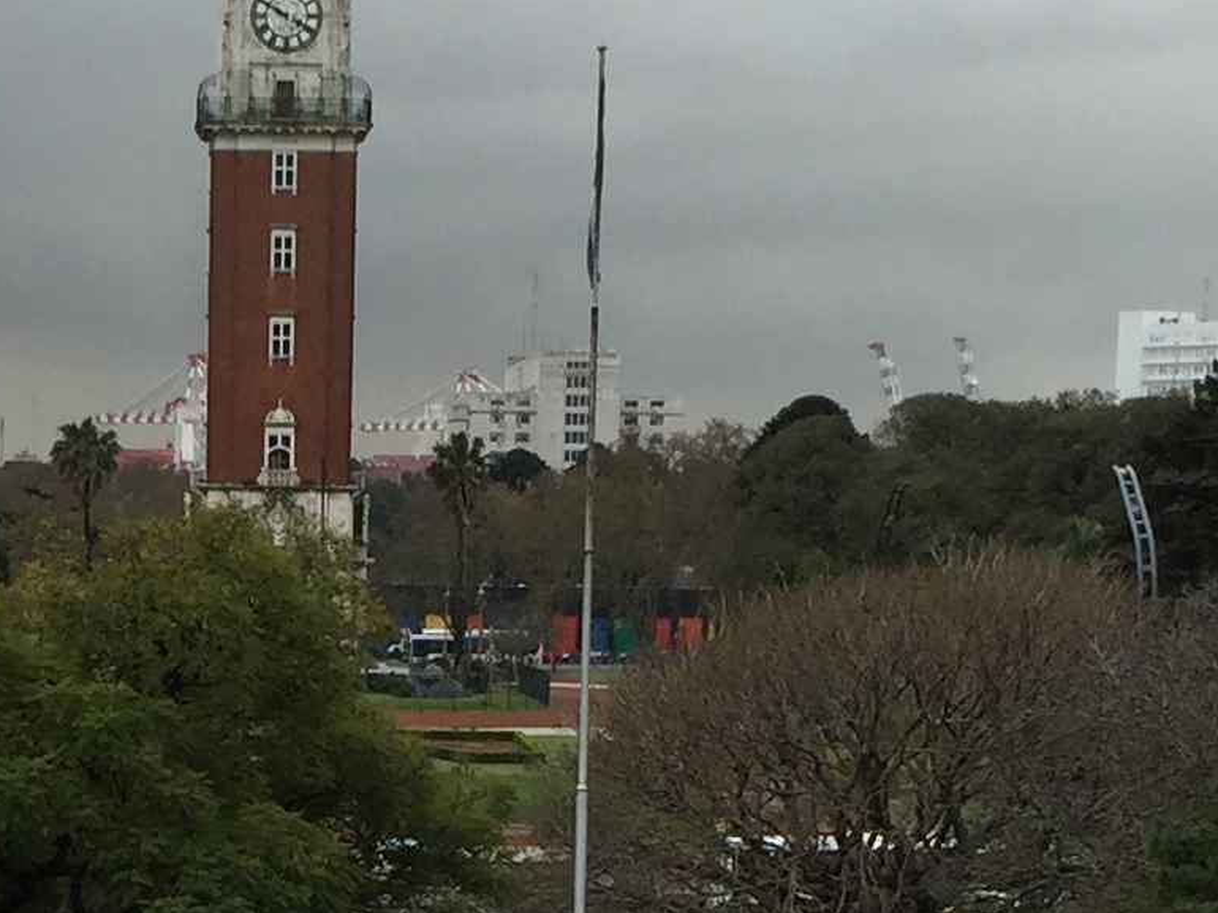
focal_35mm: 123
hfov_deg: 15.9
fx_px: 4327
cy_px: 1198
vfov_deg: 11.7
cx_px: 183
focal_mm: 4.15
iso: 32
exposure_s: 1/760
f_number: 2.2
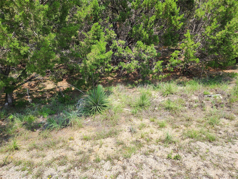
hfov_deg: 73.9
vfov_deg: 58.9
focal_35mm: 23
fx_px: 158
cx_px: 119
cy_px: 90
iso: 12
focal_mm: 6.4
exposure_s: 1/659
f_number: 1.8
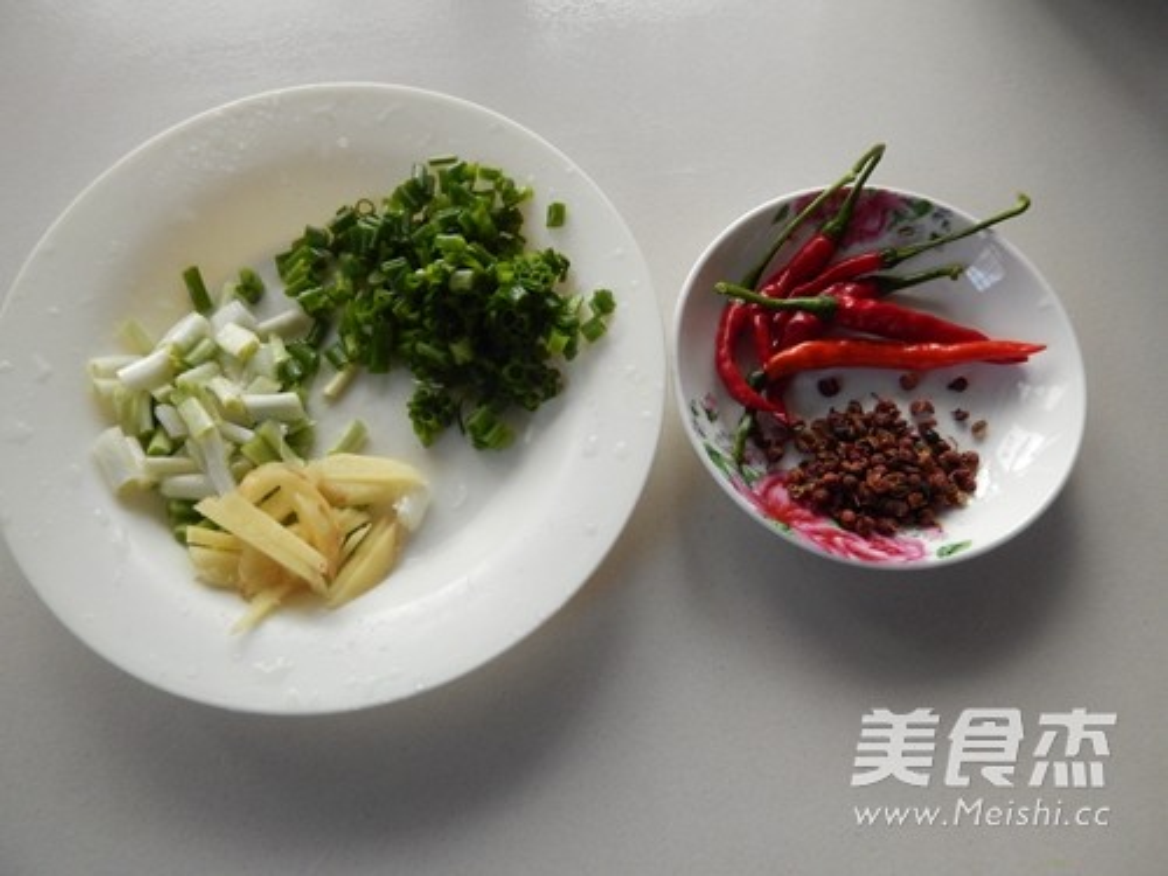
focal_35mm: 25
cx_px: 584
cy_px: 438
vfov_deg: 54.9
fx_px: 844
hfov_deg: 69.4
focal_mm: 4.5
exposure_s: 1/250
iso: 320
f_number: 3.4
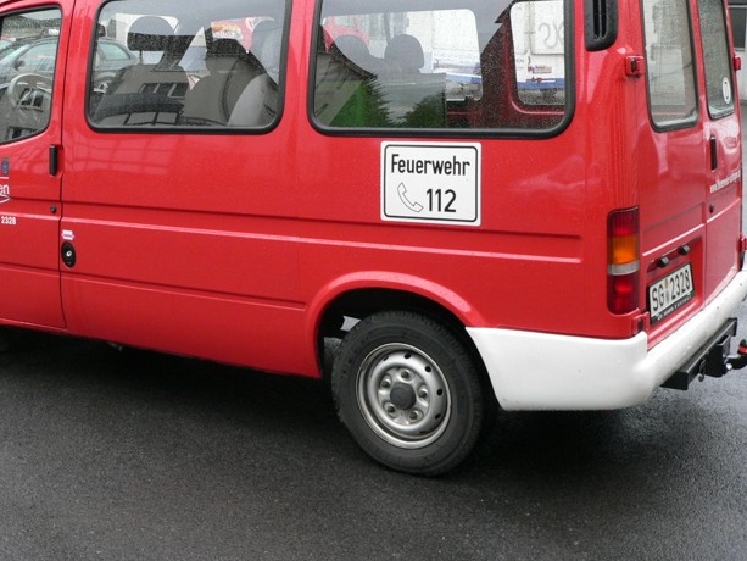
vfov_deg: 30.7
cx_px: 323
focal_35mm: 47
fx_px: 1014
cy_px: 199
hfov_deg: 40.3
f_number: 2.8
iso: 150
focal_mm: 6
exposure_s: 1/60
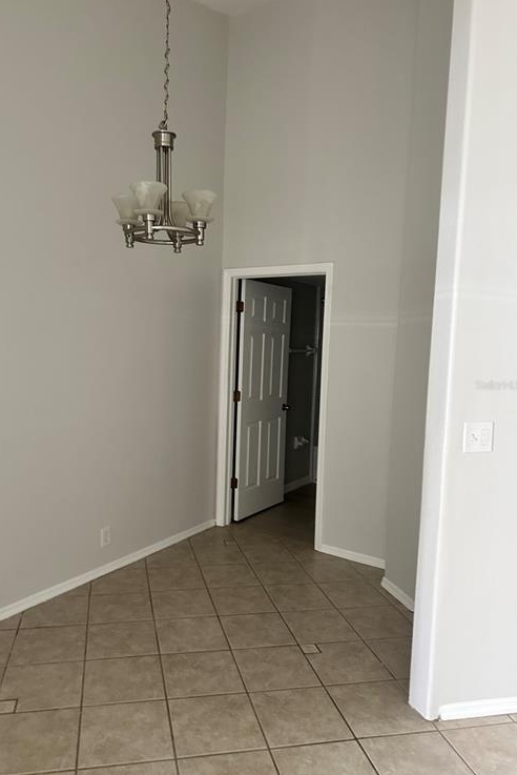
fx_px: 560
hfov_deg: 49.4
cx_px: 221
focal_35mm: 26
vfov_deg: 69.4
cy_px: 385
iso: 500
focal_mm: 6.86
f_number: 1.78
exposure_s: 1/60
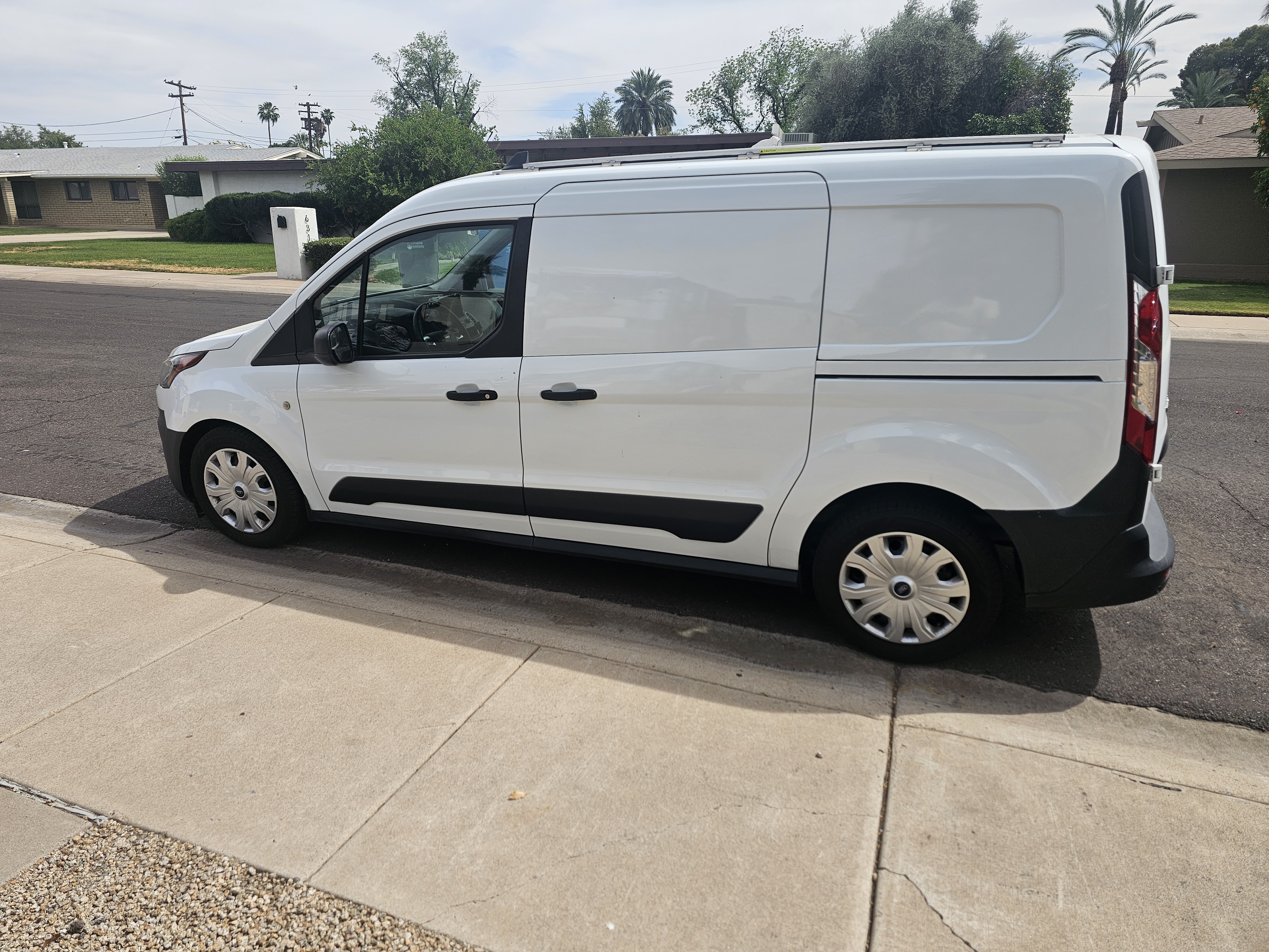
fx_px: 843
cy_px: 476
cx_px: 634
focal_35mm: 23
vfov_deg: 58.9
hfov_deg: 73.9
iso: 10
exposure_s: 1/1205
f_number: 1.7
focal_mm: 6.3
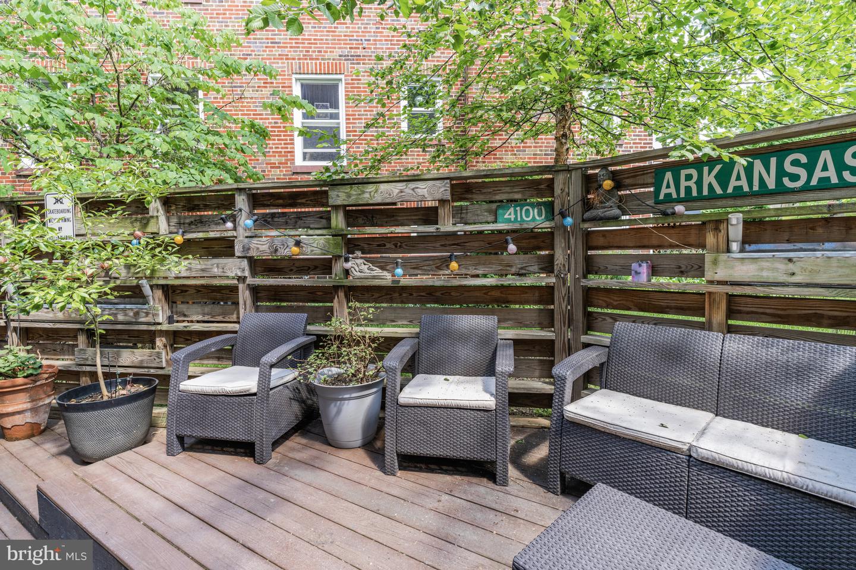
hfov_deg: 96.7
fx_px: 380
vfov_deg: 73.7
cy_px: 285
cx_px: 428
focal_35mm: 16
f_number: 8
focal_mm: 16
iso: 200
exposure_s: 1/30
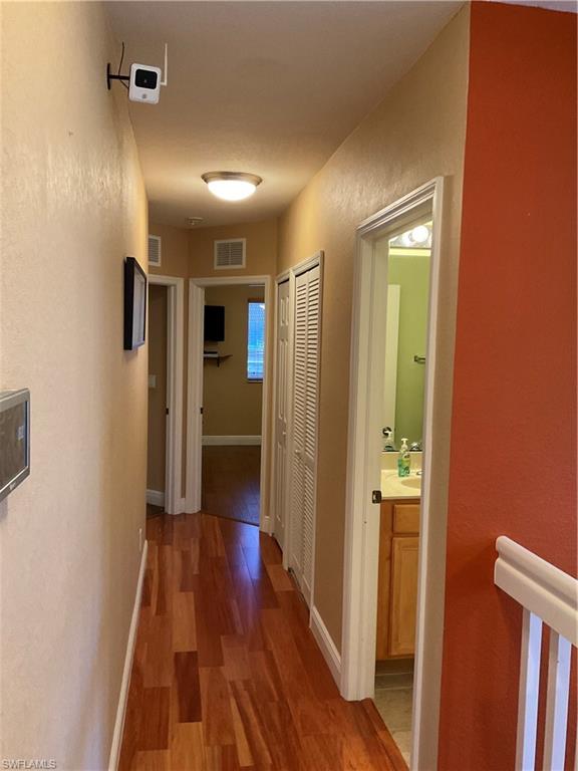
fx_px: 646
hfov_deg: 48.2
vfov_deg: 61.7
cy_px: 386
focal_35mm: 29
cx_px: 289
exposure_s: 1/60
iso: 250
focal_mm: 3
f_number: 1.8
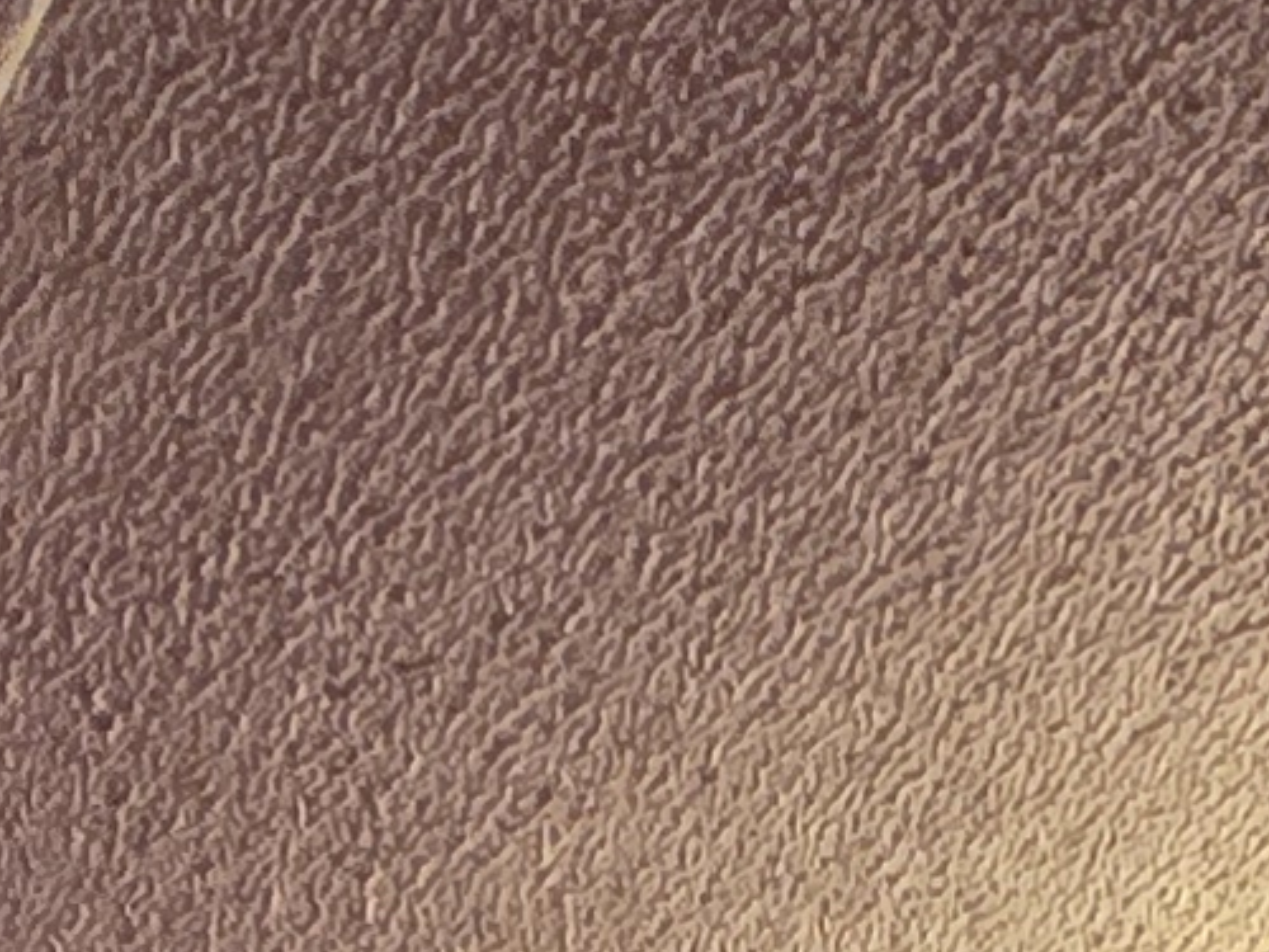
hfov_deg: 18.1
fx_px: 3813
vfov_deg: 8.9
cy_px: 3435
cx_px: 1462
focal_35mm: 104
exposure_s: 1/60
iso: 640
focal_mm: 2.2
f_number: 2.2
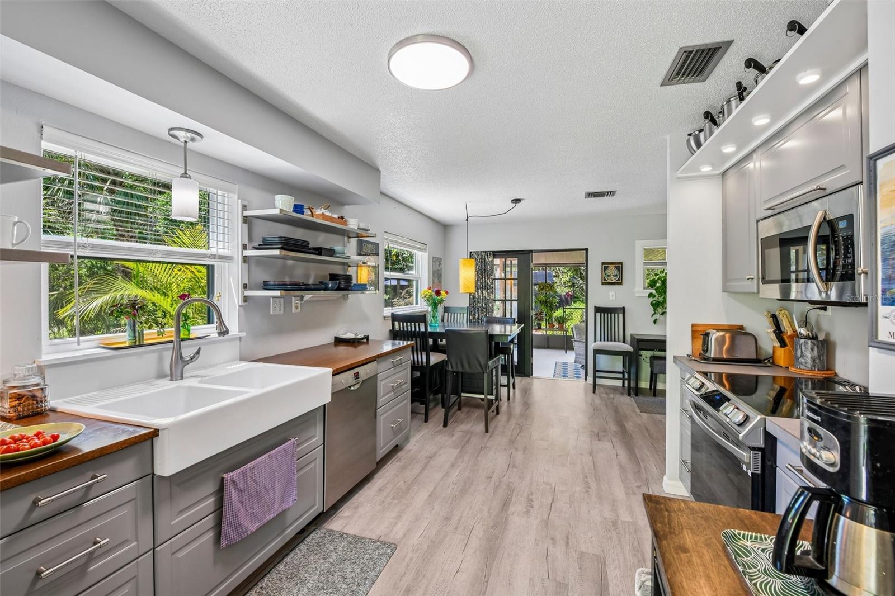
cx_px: 448
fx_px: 373
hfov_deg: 100.4
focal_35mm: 15
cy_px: 298
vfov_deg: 77.3
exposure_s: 1/13
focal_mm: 15
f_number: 8
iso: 400
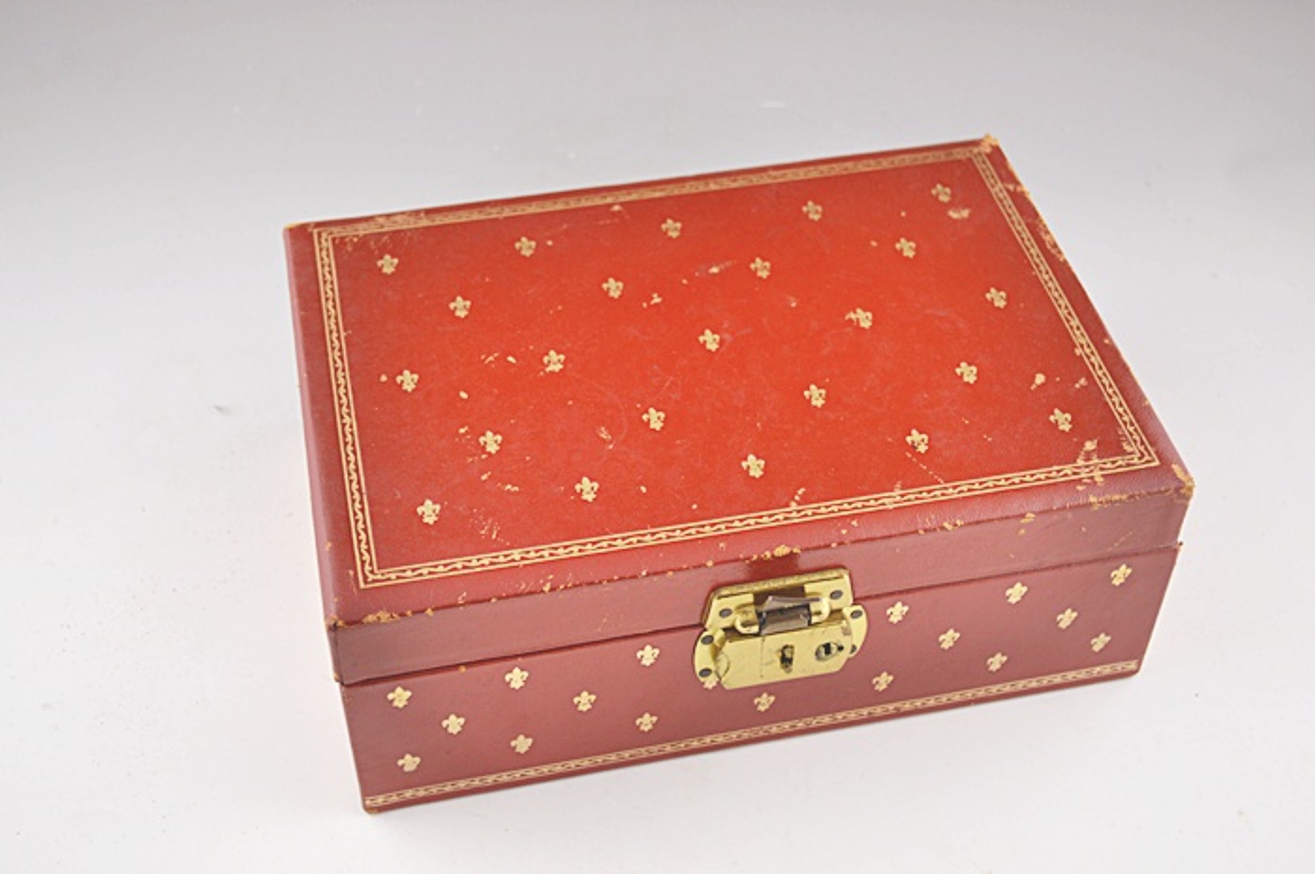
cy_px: 437
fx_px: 1861
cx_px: 658
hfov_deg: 38.9
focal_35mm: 51
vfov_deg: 26.4
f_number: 5
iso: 400
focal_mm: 34
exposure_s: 1/40
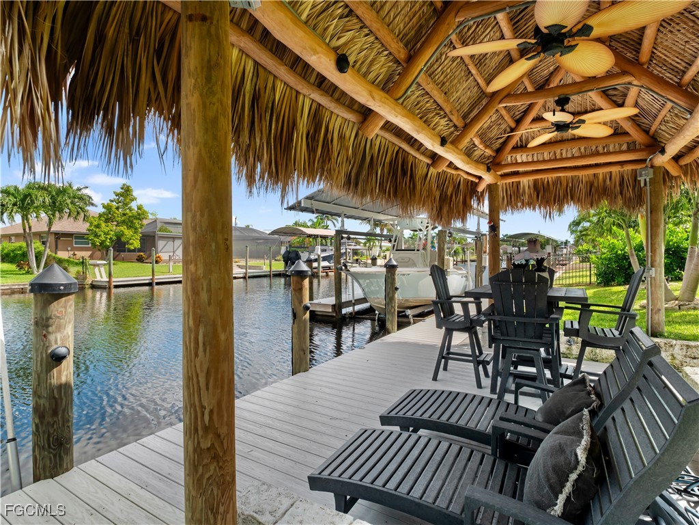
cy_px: 262
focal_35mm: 18
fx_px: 363
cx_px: 350
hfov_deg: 87.8
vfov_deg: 71.6
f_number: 7.1
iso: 200
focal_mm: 9
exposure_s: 1/200
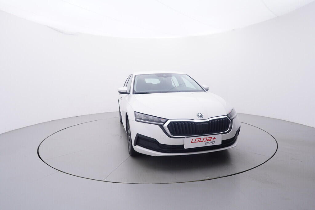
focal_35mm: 22
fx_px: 197
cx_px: 158
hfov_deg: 77.3
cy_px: 105
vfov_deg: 56.2
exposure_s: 1/80
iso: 200
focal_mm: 15
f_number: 5
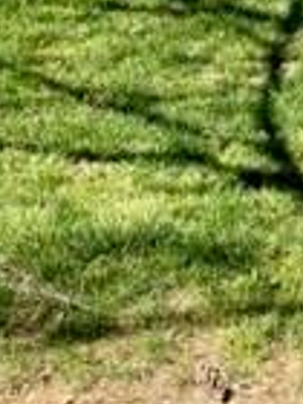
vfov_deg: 14.9
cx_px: 502
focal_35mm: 119
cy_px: -263
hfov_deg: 11.7
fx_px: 1389
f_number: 1.6
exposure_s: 1/1689
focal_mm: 4.2
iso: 32
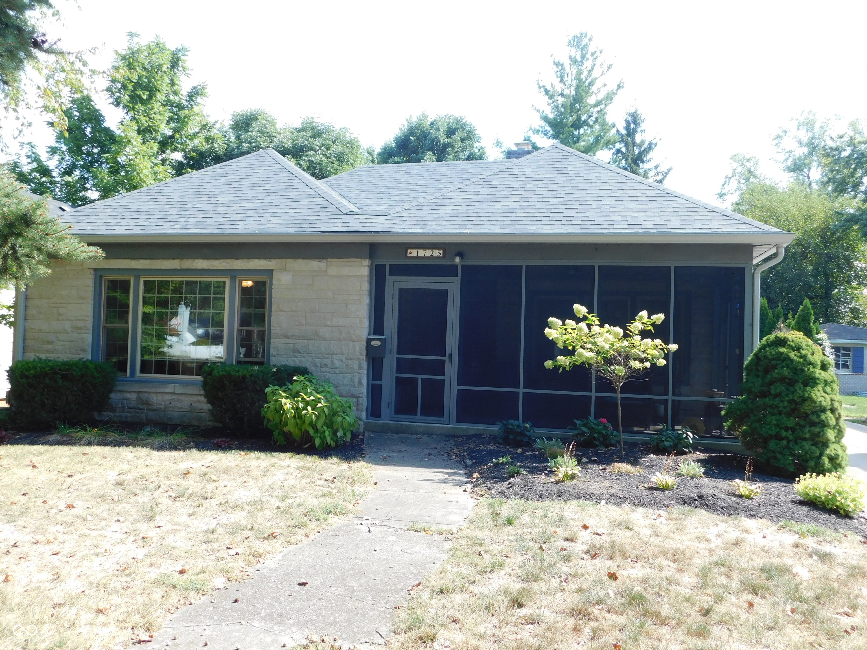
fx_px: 751
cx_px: 434
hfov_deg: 60.0
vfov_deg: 46.8
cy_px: 325
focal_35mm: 30
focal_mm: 5.3
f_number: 3.2
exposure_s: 1/160
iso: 125
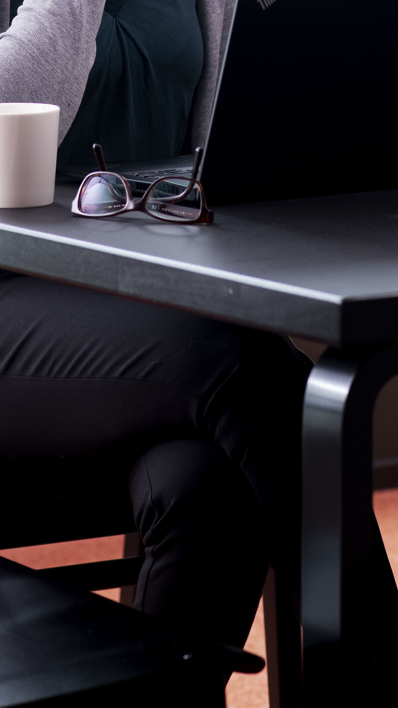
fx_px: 4408
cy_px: -35
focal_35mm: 235
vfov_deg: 9.1
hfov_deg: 5.2
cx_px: 194
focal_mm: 85
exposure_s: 1/100
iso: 320
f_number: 4
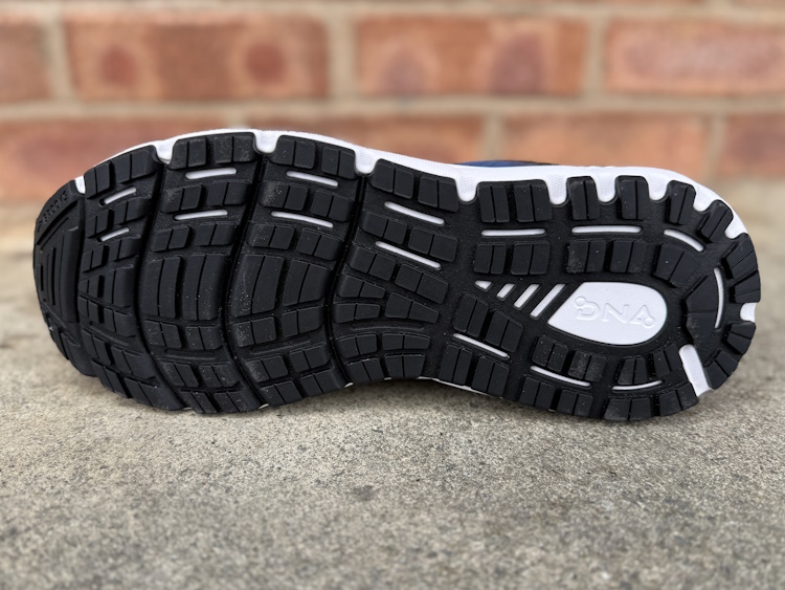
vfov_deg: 56.8
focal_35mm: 24
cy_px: 295
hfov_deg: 71.6
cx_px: 392
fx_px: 544
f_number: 1.78
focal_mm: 6.76
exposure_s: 1/555
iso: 80
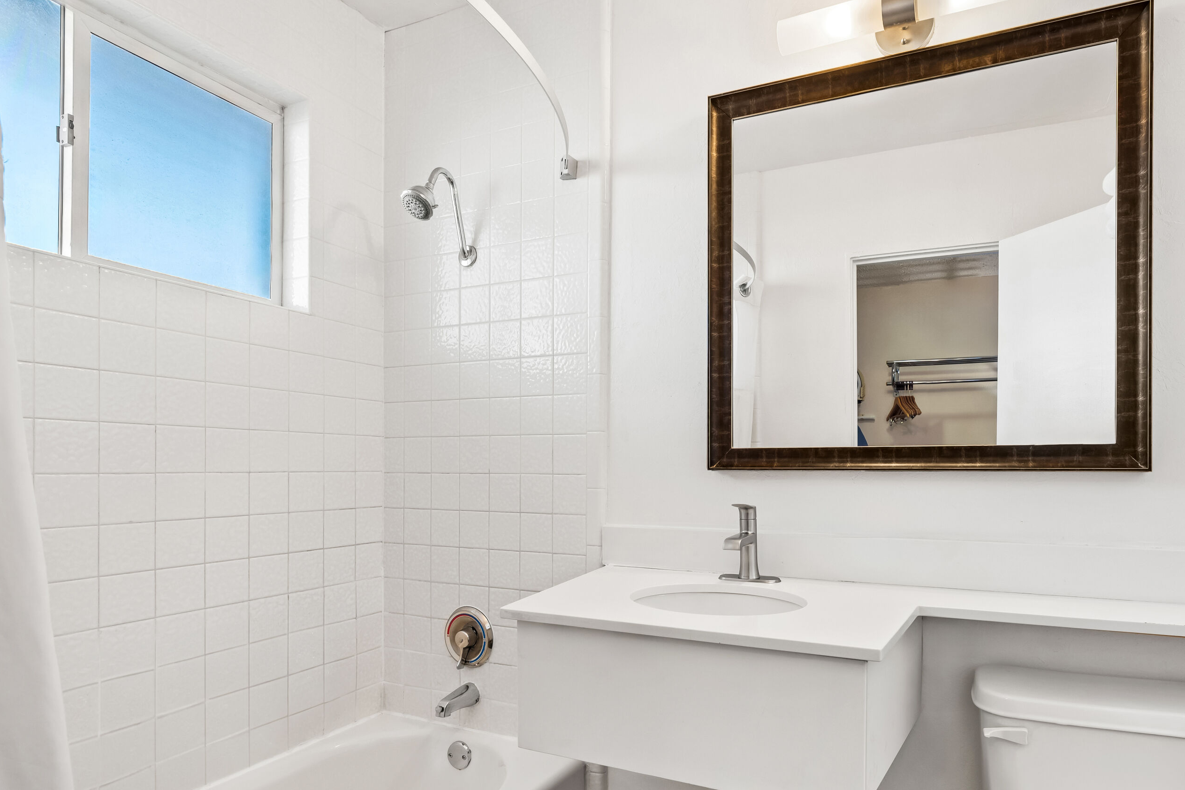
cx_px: 616
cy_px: 468
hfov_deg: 86.9
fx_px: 625
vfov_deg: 64.1
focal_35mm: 19
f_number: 8
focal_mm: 16
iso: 100
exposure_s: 1.3
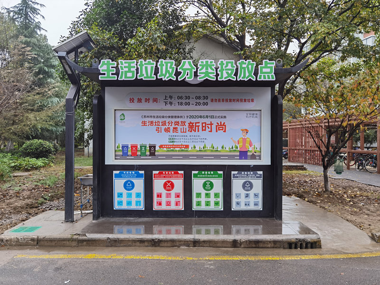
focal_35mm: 27
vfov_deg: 51.4
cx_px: 190
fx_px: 296
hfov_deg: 65.3
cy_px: 142
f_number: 1.9
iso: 50
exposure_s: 1/334
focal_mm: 6.71
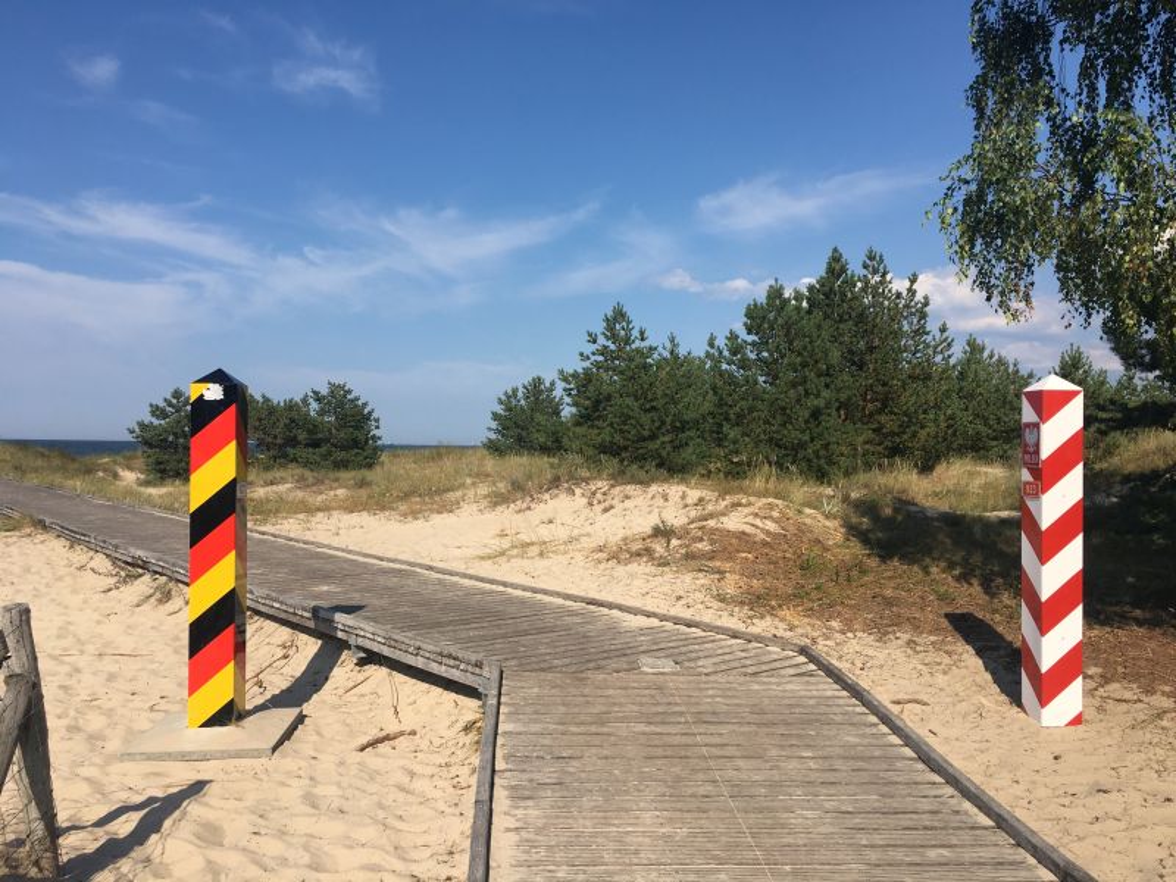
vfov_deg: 48.2
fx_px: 985
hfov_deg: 61.7
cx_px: 588
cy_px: 441
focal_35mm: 29
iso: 25
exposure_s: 1/2079
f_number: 2.2
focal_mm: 4.15
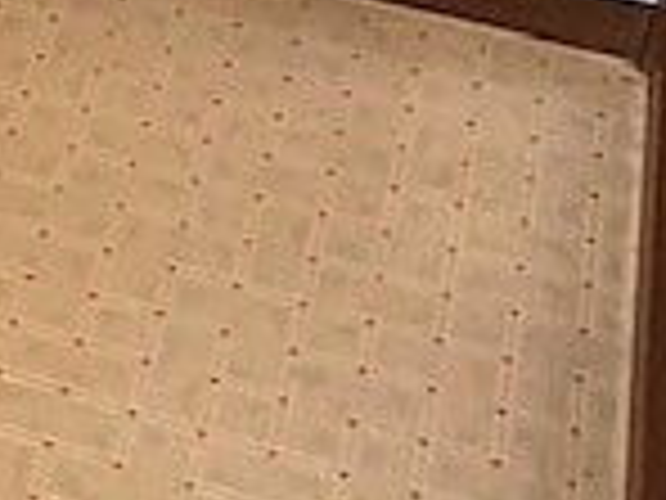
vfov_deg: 11.9
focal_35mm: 121
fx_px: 2328
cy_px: -144
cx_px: -405
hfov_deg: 14.8
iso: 64
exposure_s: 1/17
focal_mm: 3.99
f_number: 1.8
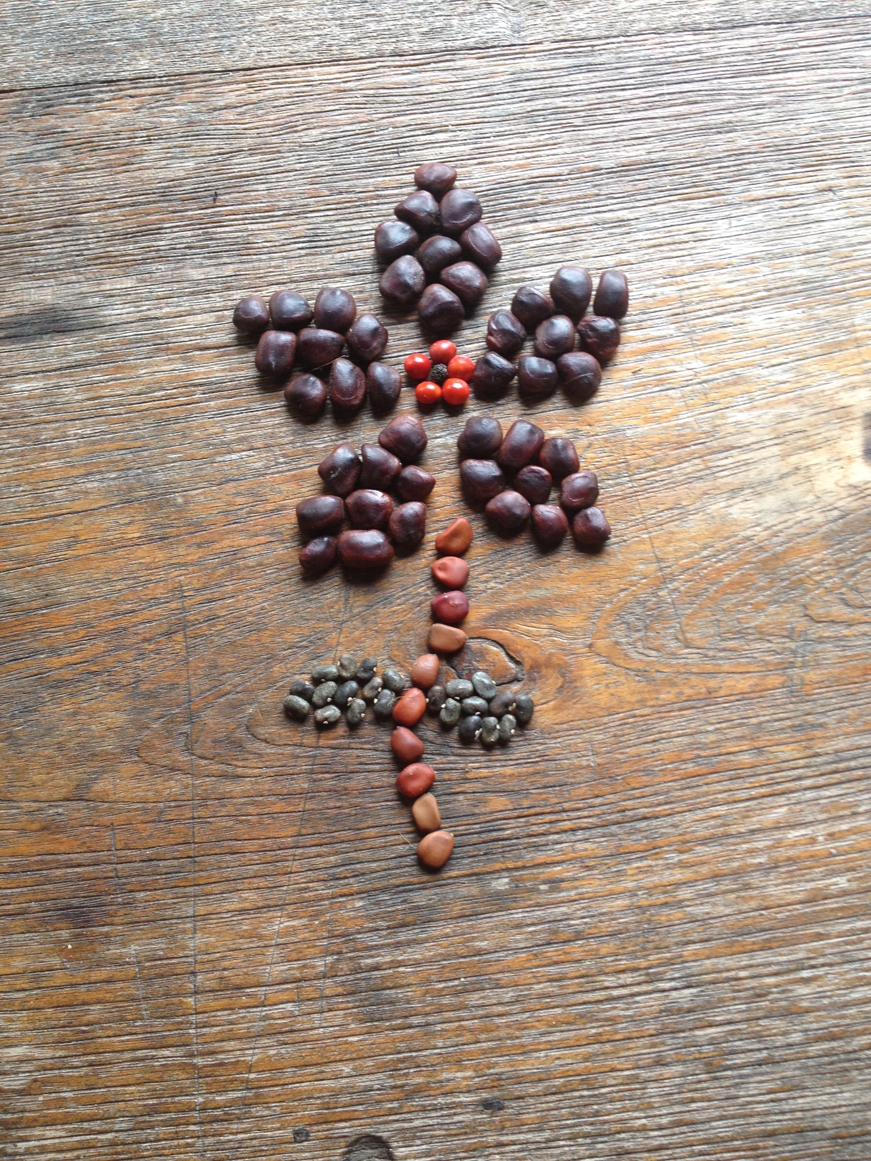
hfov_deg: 40.7
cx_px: 436
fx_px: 1174
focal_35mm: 35
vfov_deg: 52.6
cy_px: 580
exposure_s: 1/24
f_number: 2.4
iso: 50
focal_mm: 4.28
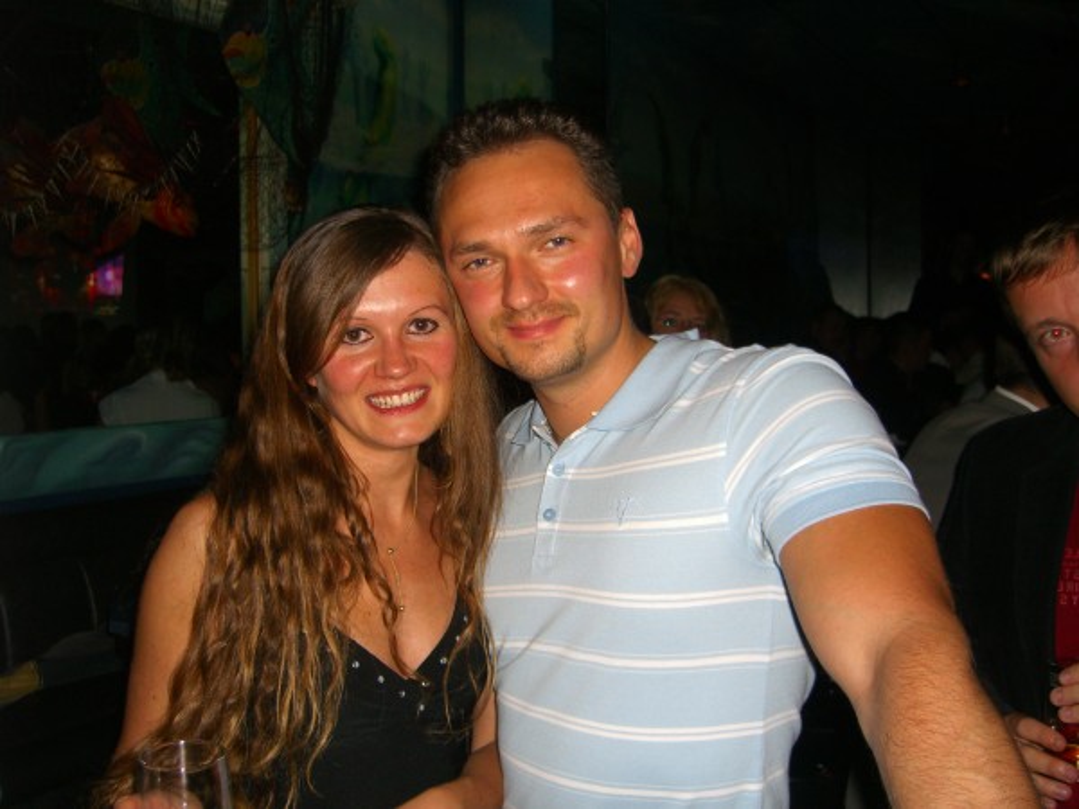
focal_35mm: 38
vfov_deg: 37.7
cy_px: 404
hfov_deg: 49.0
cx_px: 540
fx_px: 1184
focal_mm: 7.9
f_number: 2.8
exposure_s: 1/60
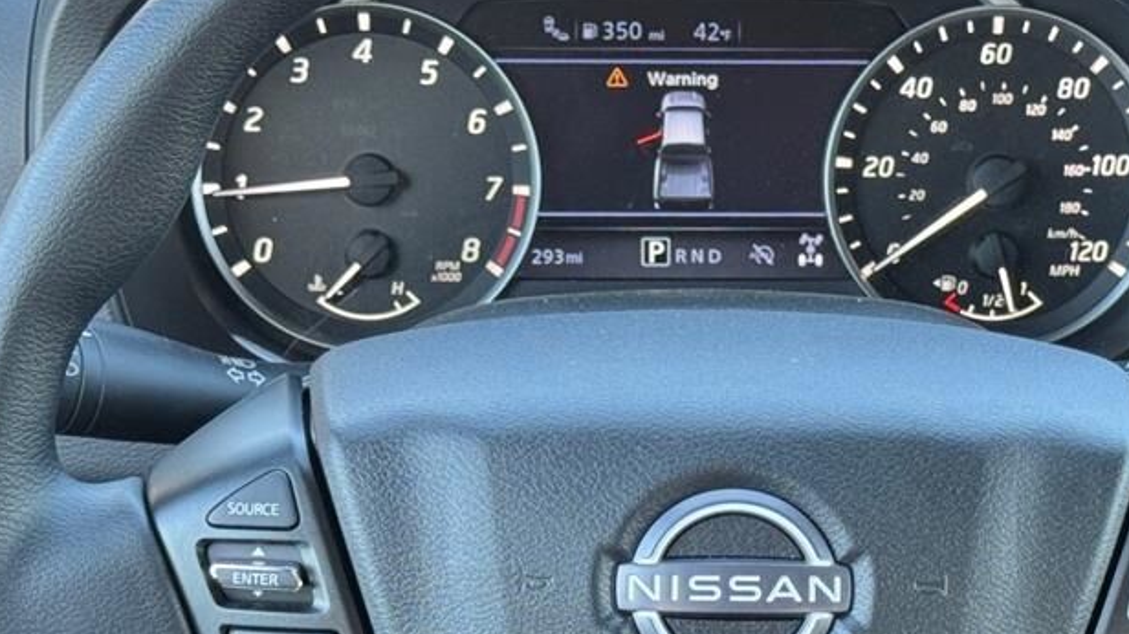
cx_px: 711
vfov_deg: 13.8
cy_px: 575
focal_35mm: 87
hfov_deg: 24.4
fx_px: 2604
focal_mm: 6.76
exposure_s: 1/60
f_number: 1.78
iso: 100
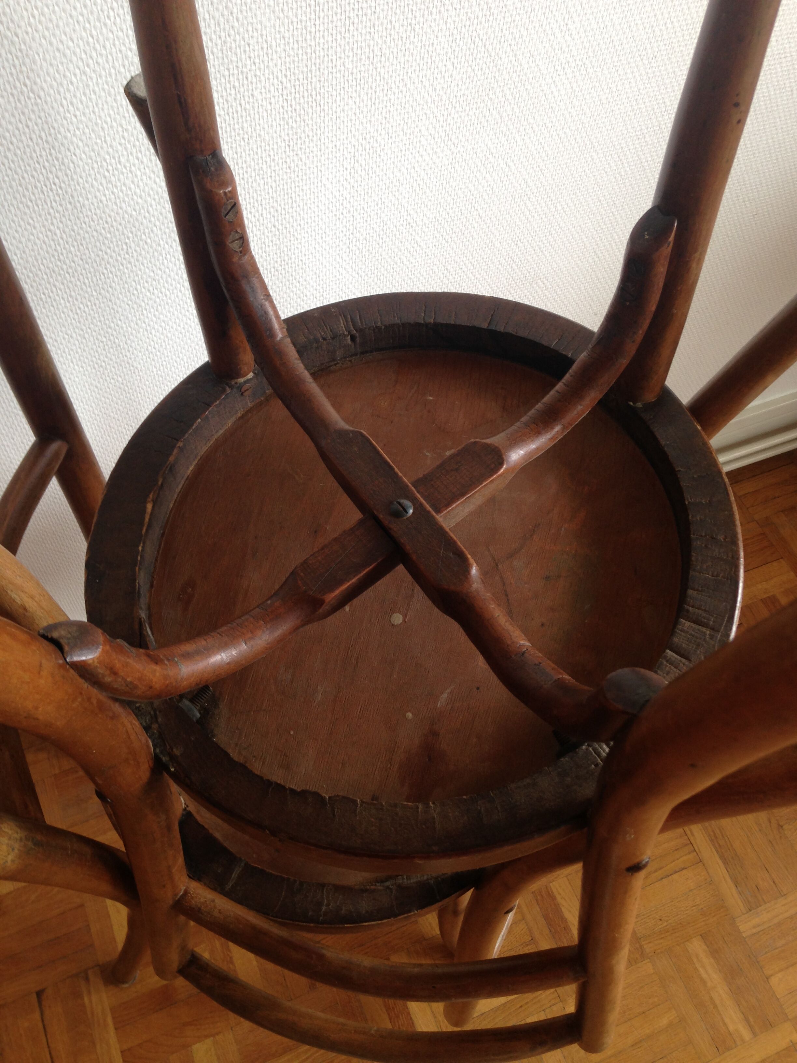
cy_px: 532
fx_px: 1013
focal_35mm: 33
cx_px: 398
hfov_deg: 42.9
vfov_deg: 55.4
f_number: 2.4
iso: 50
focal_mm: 4.12
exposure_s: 1/30
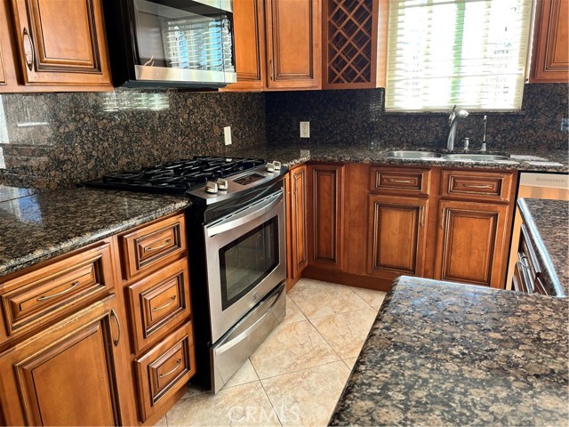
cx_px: 284
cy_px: 214
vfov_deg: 53.1
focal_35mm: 26
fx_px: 427
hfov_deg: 67.3
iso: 80
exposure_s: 1/121
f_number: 1.6
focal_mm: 5.1
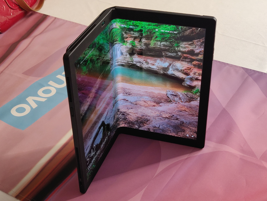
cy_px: 100
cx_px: 134
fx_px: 193
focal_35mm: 25
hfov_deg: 69.4
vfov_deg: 54.9
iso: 250
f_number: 1.7
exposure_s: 1/33
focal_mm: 4.25
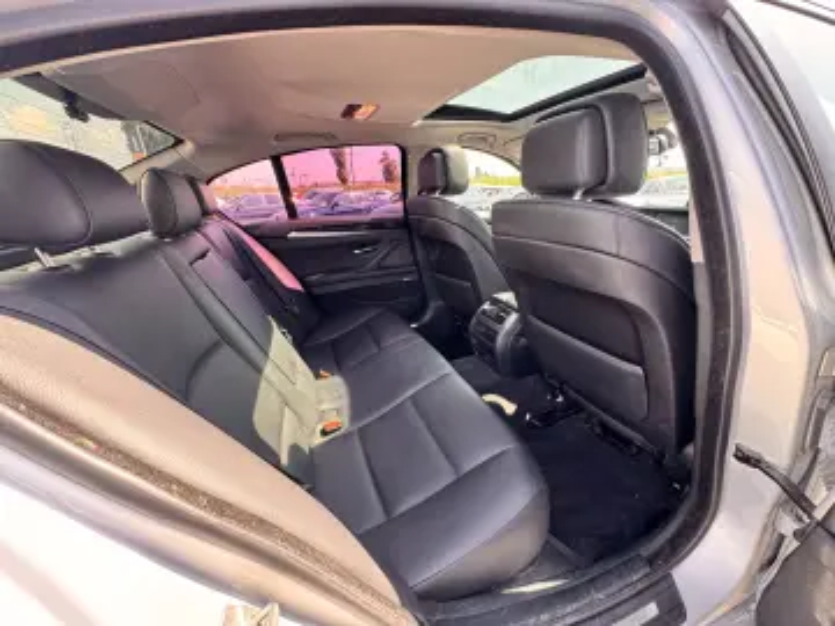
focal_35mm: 14
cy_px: 313
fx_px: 338
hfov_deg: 102.1
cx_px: 418
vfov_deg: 85.7
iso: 125
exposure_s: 1/99
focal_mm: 2.22
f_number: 2.2
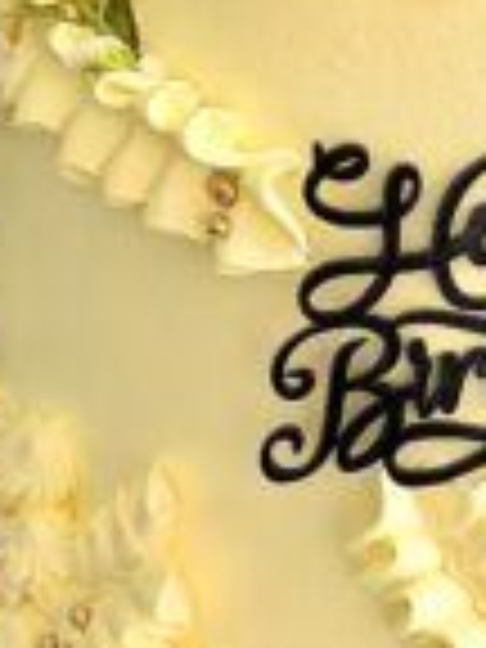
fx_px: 2490
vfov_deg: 14.7
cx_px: 464
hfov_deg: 11.1
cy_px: 68
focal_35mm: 133
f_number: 1.78
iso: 64
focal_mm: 6.76
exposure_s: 1/357
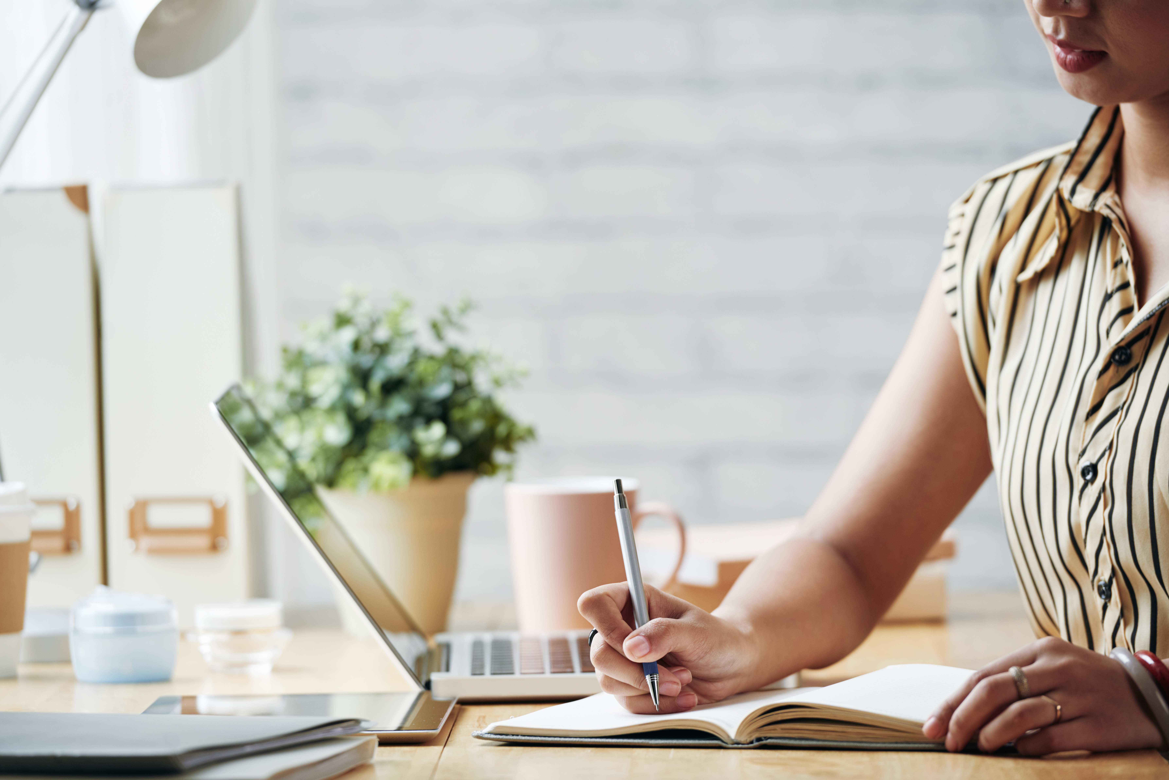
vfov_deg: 6.9
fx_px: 6496
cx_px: 584
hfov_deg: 10.3
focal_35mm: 200
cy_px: 390
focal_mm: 200
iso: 280
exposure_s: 1/125
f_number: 4.8
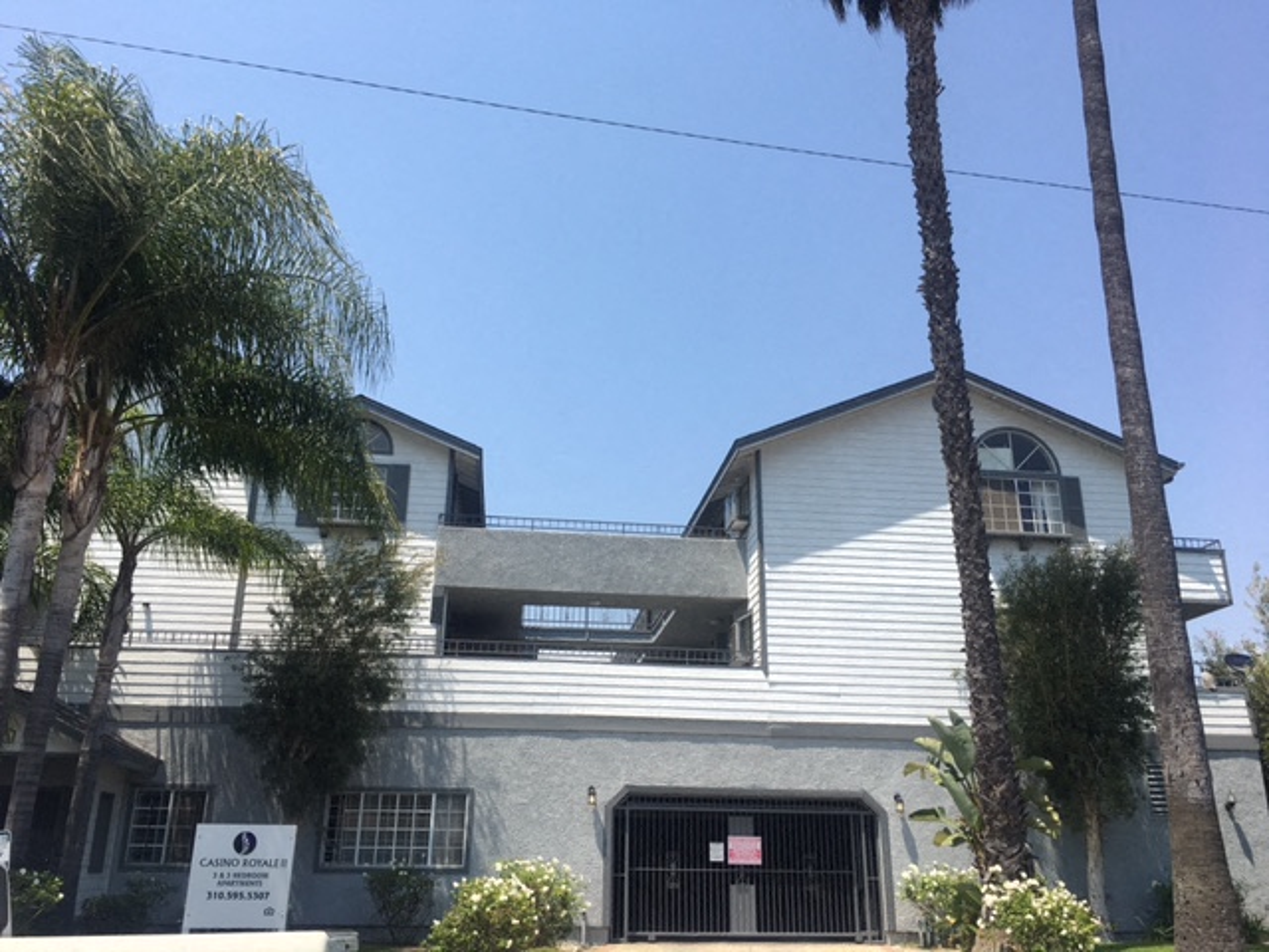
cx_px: 634
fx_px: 1063
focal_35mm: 29
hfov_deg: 61.7
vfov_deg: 48.2
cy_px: 476
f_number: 2.2
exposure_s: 1/1350
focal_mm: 4.15
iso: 25
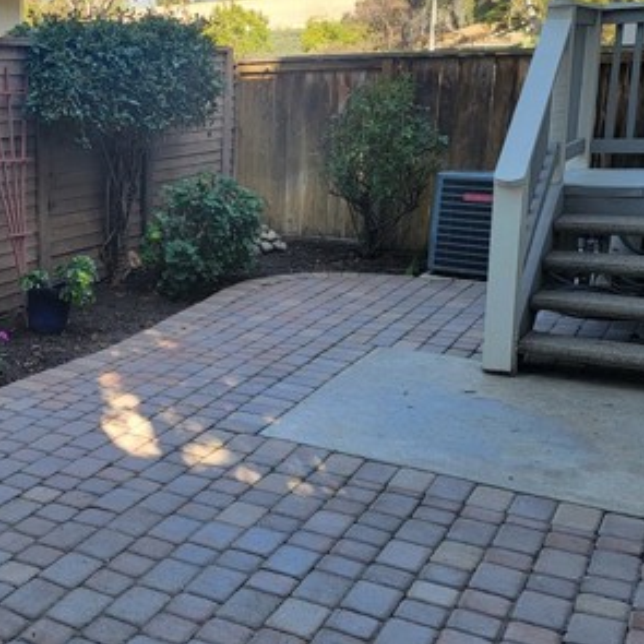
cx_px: 28
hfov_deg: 34.1
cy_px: 277
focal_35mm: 46
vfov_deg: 36.7
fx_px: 968
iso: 16
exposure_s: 1/138
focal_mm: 6.7
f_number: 1.8
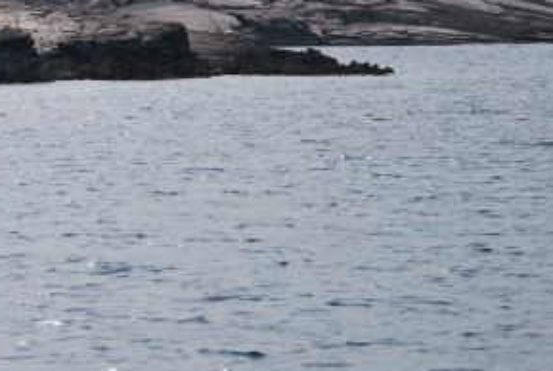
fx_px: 5110
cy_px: 25
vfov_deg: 4.2
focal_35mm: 332
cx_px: -82
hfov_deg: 6.2
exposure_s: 1/500
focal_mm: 80
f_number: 5.6
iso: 100
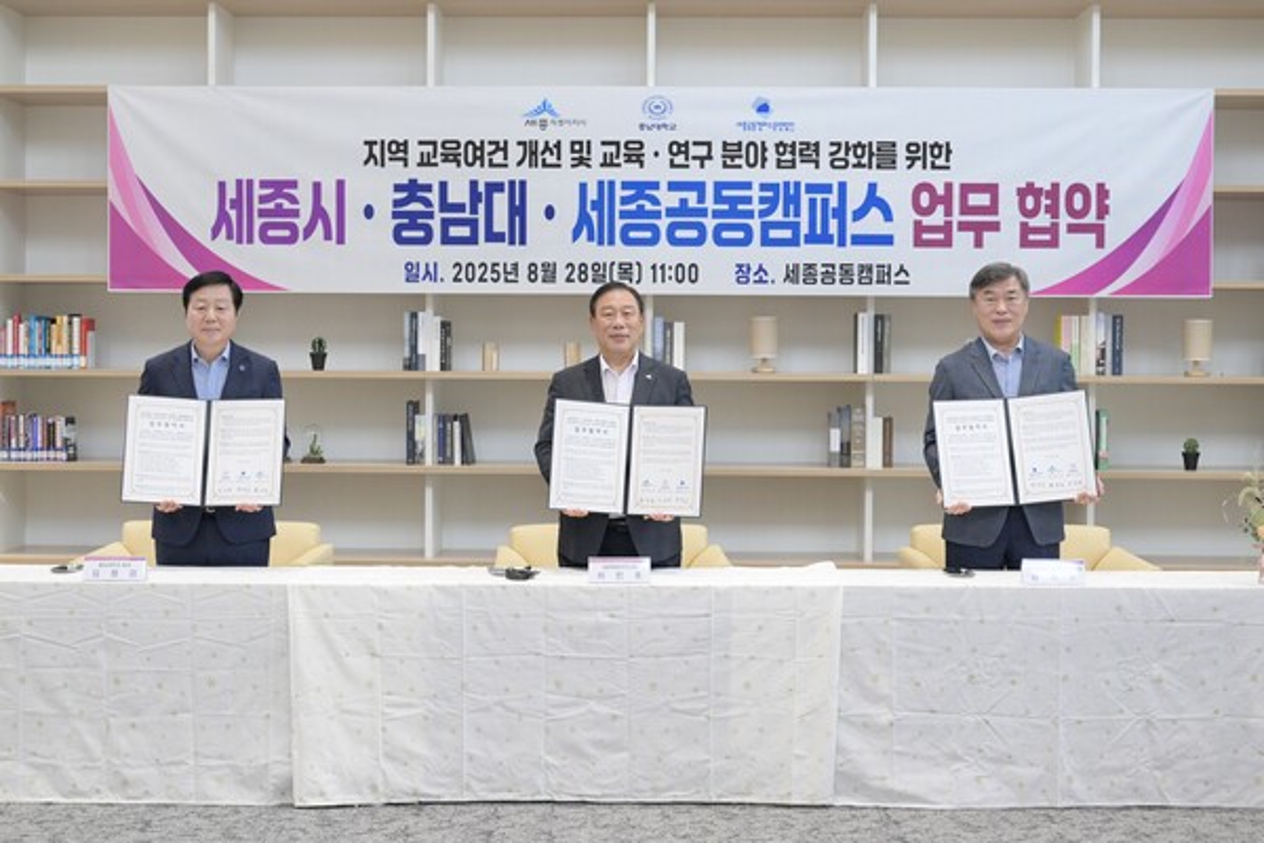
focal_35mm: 52
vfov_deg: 26.0
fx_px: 1826
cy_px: 422
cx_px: 632
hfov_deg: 38.2
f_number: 5
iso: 2000
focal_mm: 52
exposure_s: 1/250
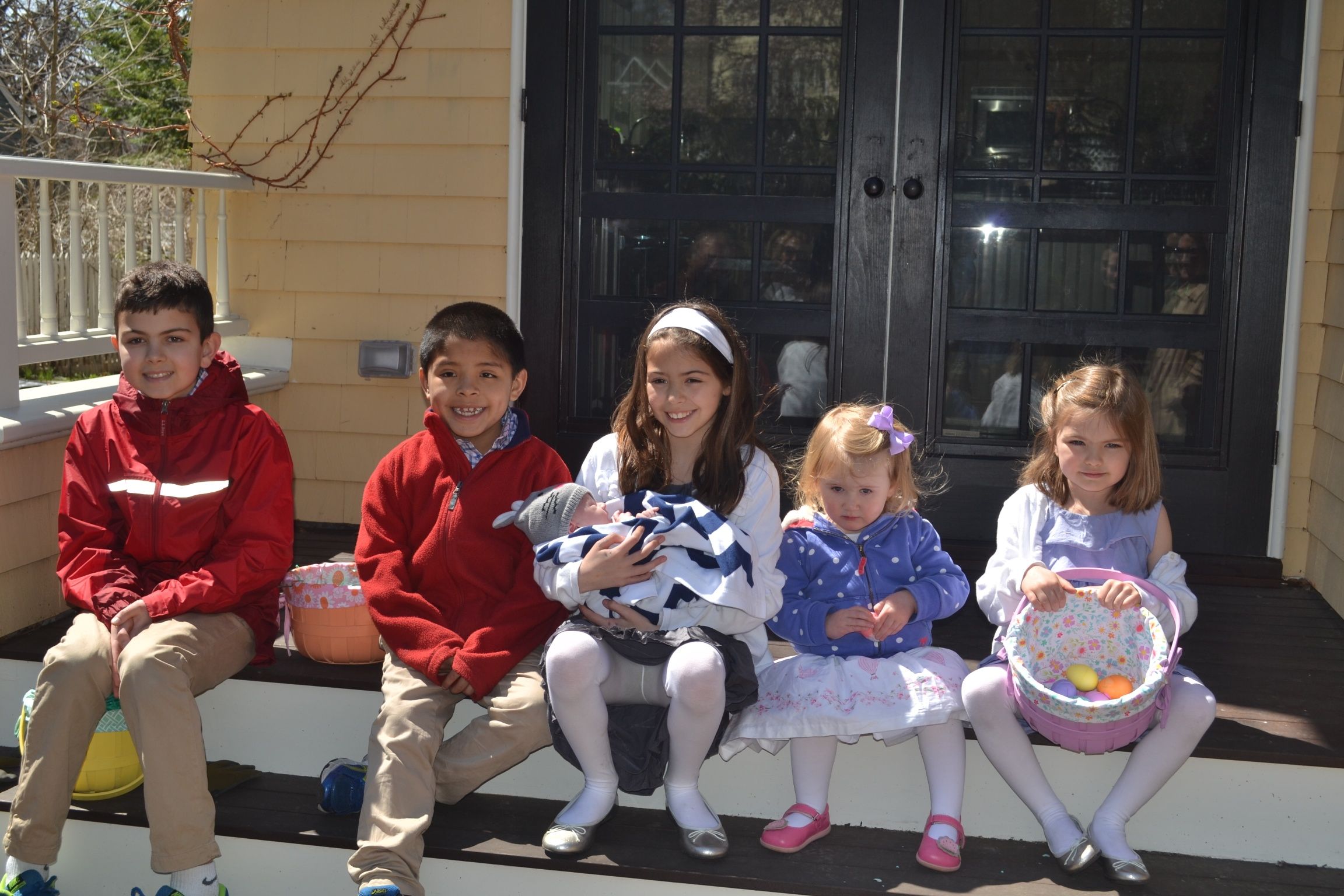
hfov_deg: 45.0
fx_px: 1624
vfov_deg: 30.8
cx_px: 672
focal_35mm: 44
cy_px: 448
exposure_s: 1/200
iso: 100
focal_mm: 29
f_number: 8
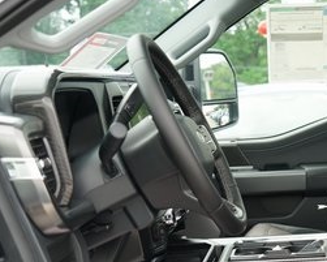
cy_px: 227
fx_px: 765
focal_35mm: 79
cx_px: 292
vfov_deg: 19.1
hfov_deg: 23.5
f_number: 4
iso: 125
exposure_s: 1/60
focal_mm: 33
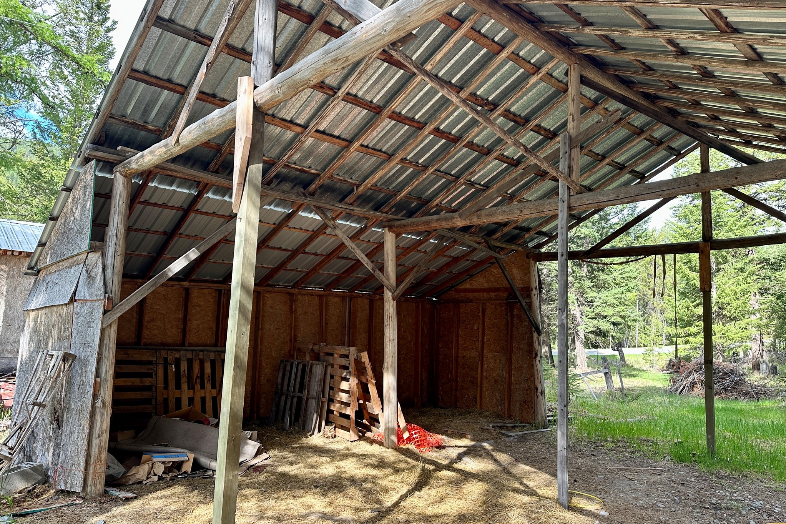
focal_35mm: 25
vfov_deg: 51.3
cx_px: 393
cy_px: 248
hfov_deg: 71.5
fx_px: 546
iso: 80
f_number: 1.78
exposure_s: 1/315
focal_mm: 6.86
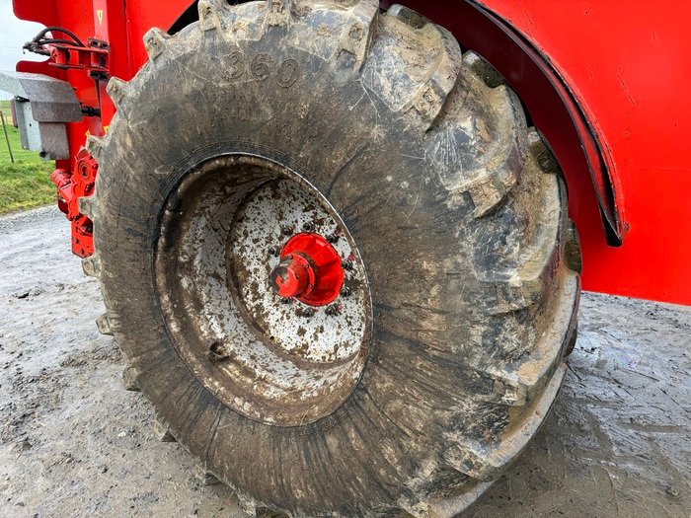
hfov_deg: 71.6
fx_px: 479
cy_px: 259
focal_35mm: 24
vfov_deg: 56.8
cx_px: 346
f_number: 1.78
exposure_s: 1/440
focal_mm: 6.76
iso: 80
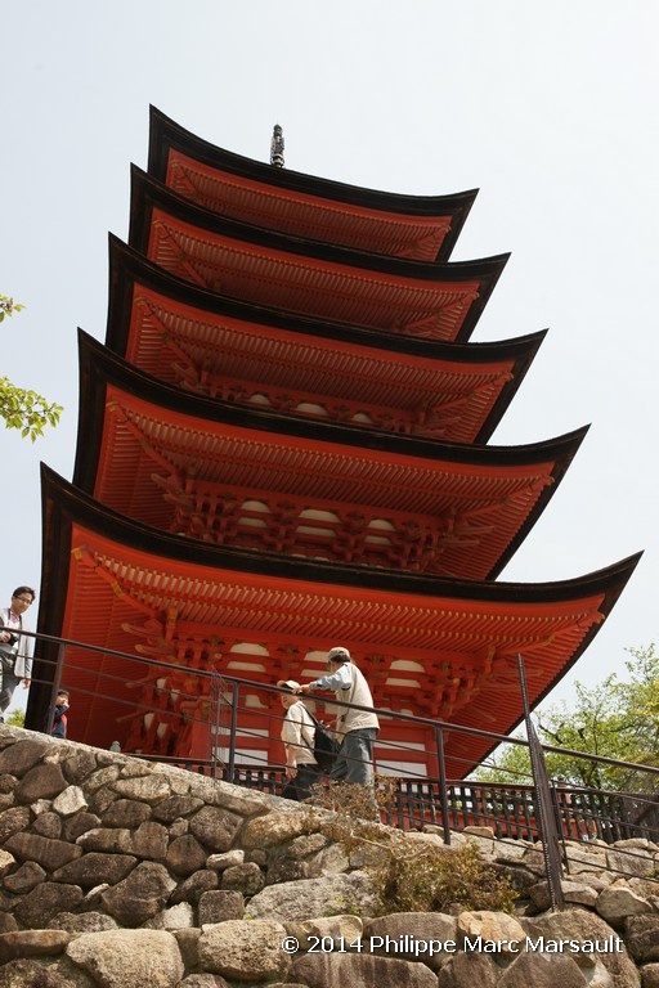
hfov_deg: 37.9
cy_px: 494
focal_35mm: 35
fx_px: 961
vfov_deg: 54.4
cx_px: 330
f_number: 11
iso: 400
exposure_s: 1/320
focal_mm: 35
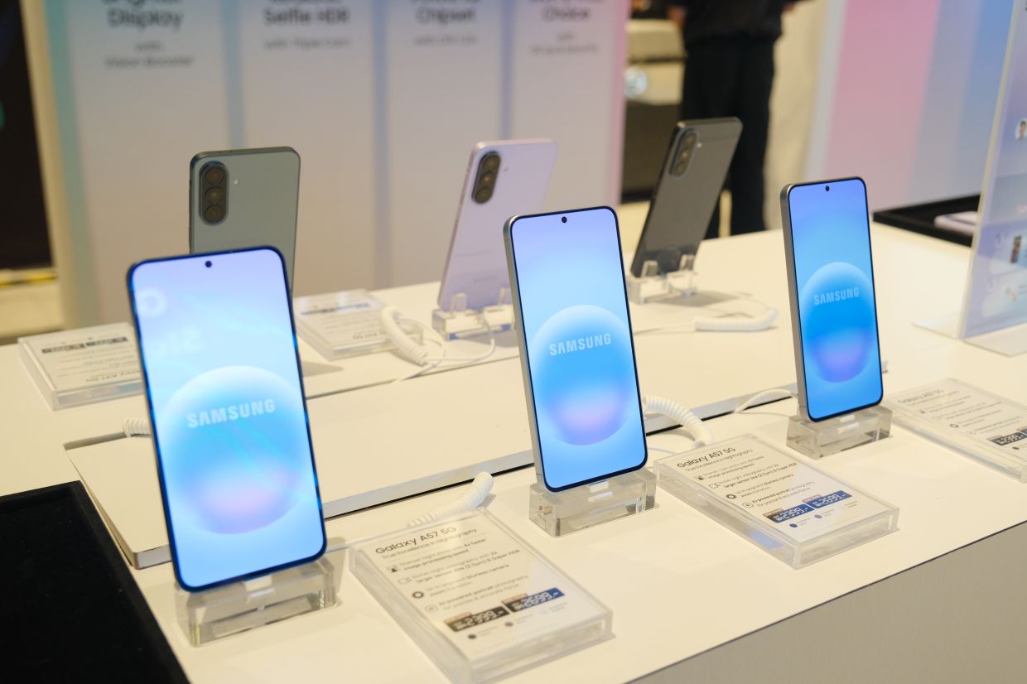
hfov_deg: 53.1
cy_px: 342
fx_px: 1027
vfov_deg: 36.9
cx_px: 514
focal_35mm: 36
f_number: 3.6
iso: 1000
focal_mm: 24.2
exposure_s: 1/100
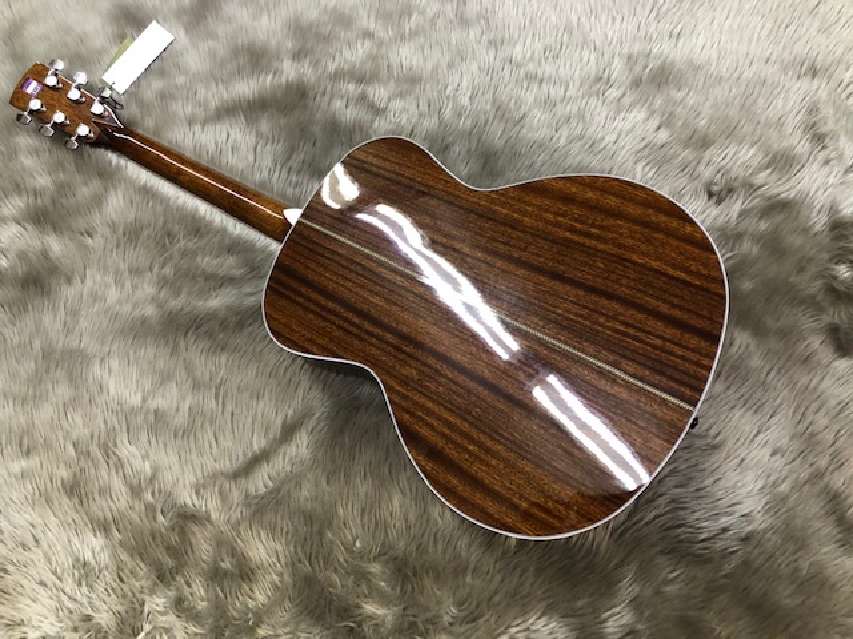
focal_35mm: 28
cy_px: 320
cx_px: 426
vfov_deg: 49.7
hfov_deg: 63.4
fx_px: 690
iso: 100
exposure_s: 1/17
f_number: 1.8
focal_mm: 3.99
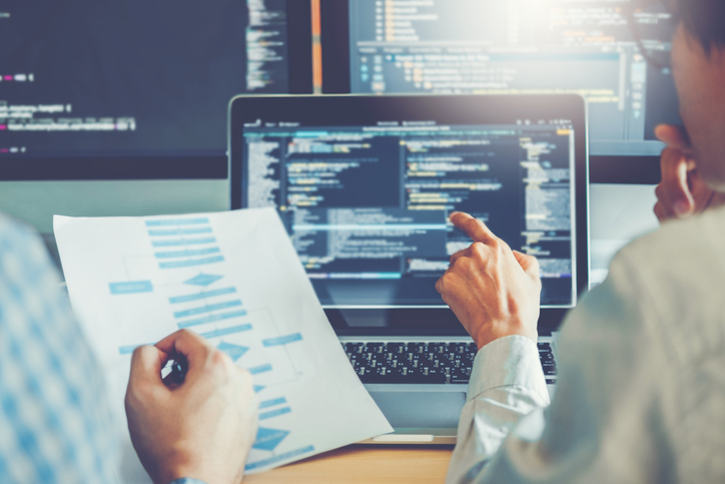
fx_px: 1068
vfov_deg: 25.5
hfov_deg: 37.5
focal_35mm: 53
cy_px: 242
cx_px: 362
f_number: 2
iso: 100
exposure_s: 1/50
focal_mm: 35
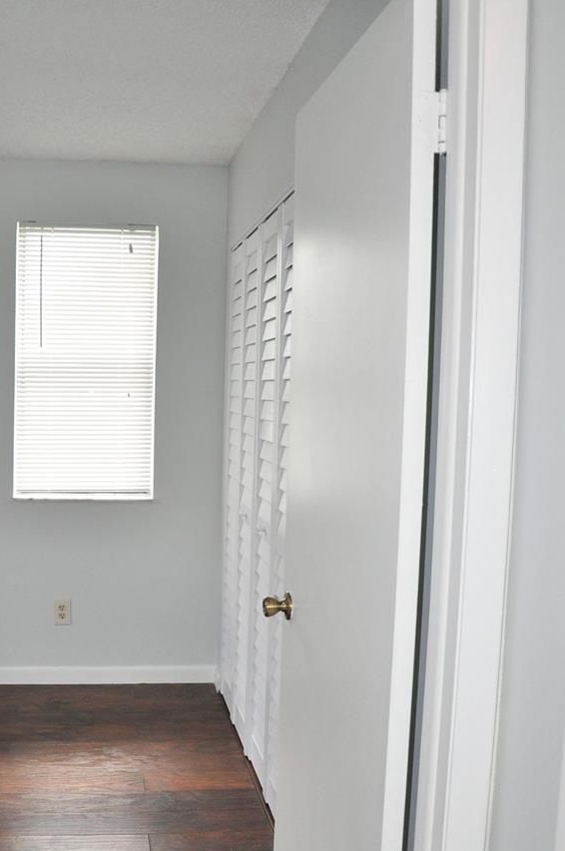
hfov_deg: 34.7
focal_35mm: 38
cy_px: 473
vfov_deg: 50.7
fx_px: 897
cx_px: 196
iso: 800
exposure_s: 1/200
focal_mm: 18
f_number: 3.5
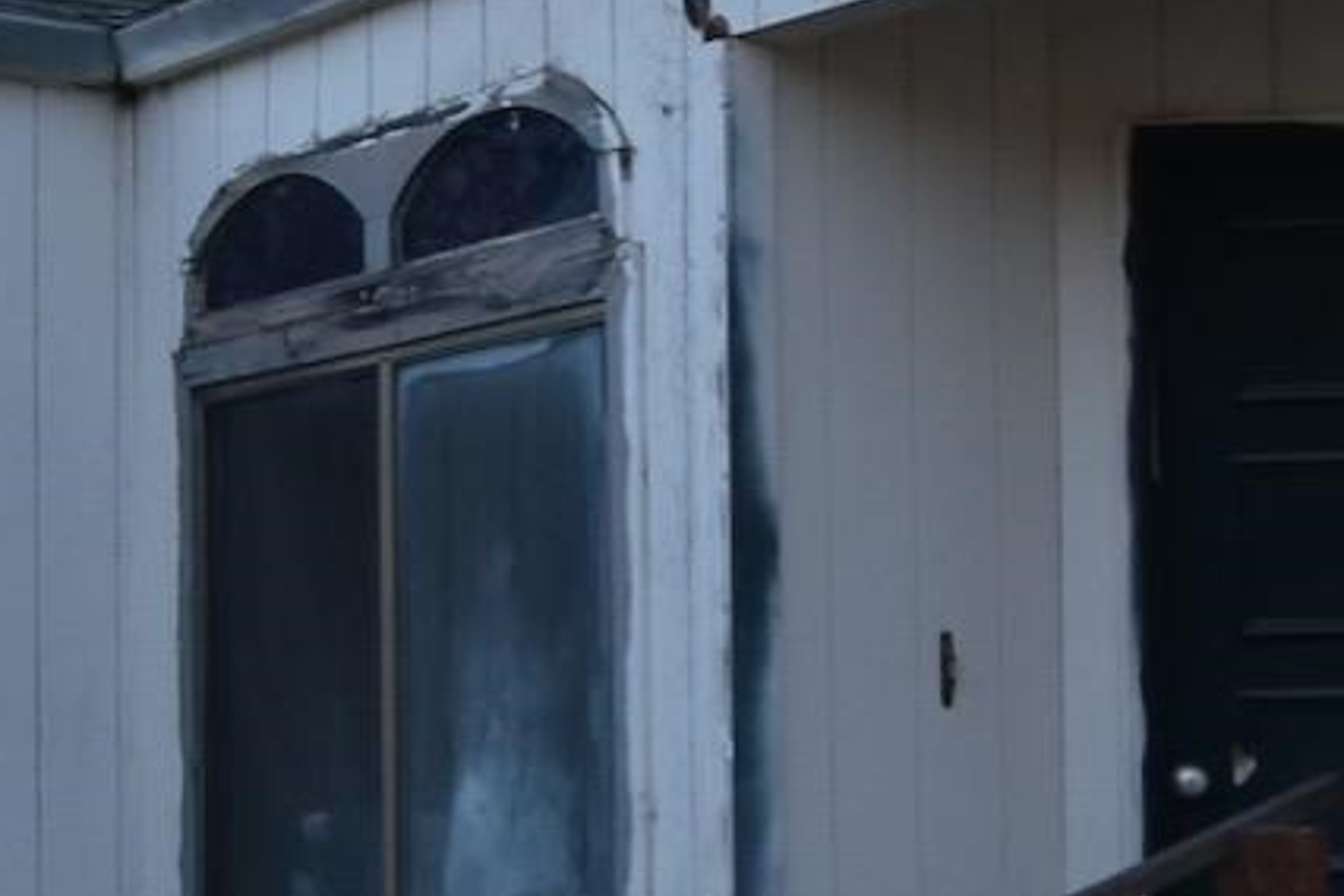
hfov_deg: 23.0
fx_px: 3285
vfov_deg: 15.4
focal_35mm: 88
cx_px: 442
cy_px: 699
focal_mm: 10
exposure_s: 1/250
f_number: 5.6
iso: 400
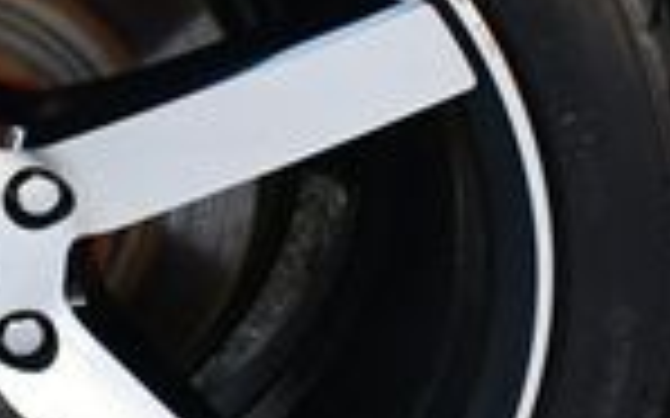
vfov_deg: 8.3
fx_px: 2884
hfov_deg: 12.9
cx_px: -180
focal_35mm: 158
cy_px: 117
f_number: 3.5
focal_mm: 18
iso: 800
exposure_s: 1/200
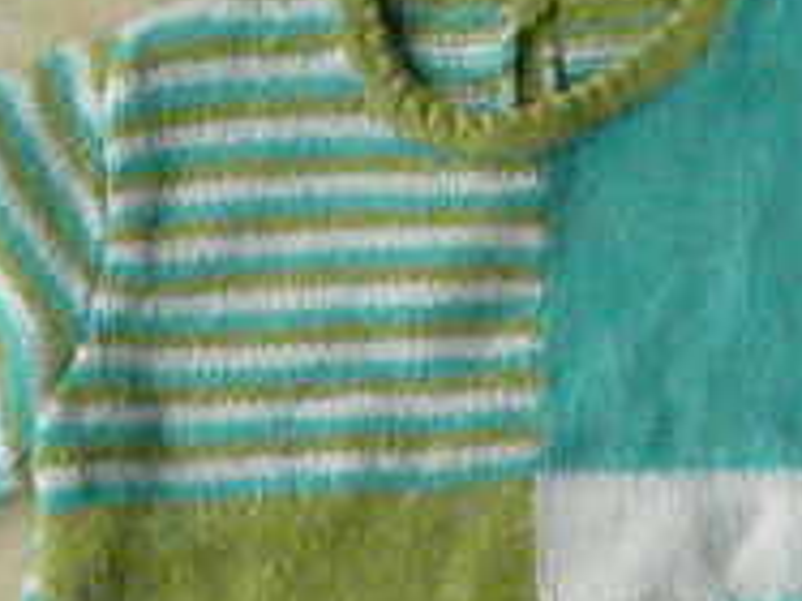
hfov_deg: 15.7
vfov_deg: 11.7
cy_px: 498
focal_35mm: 126
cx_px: 365
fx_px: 2917
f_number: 10
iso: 3200
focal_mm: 8.1
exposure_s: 1/640
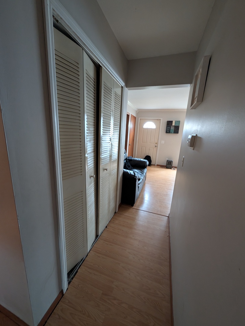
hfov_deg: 94.6
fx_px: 113
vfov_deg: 110.5
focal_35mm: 12
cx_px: 122
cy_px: 163
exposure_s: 1/24
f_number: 1.7
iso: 342
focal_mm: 2.02
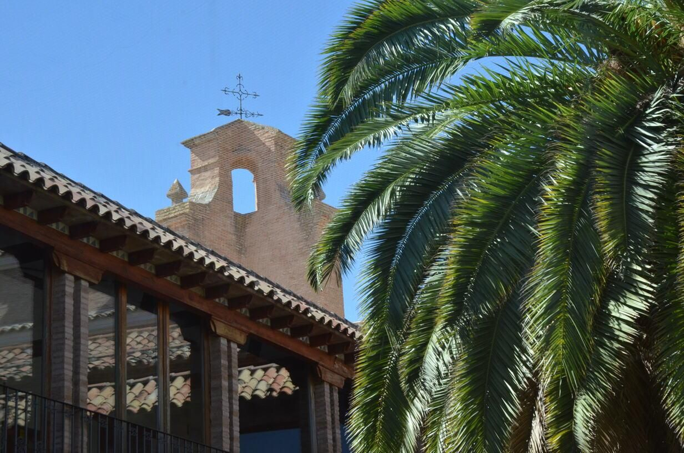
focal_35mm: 82
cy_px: 226
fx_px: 1564
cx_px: 342
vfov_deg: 16.5
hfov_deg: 24.7
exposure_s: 1/500
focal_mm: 55
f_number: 11
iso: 800
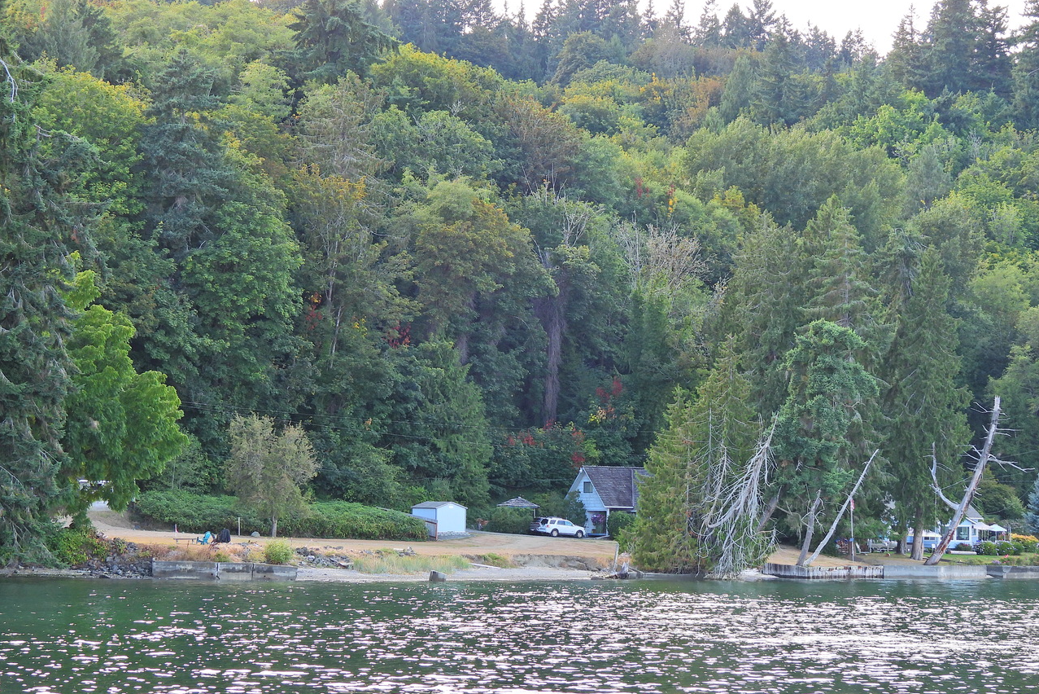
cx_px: 520
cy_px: 315
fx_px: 2858
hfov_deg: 20.6
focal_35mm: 99
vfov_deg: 13.8
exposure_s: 1/80
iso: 100
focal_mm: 17
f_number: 4
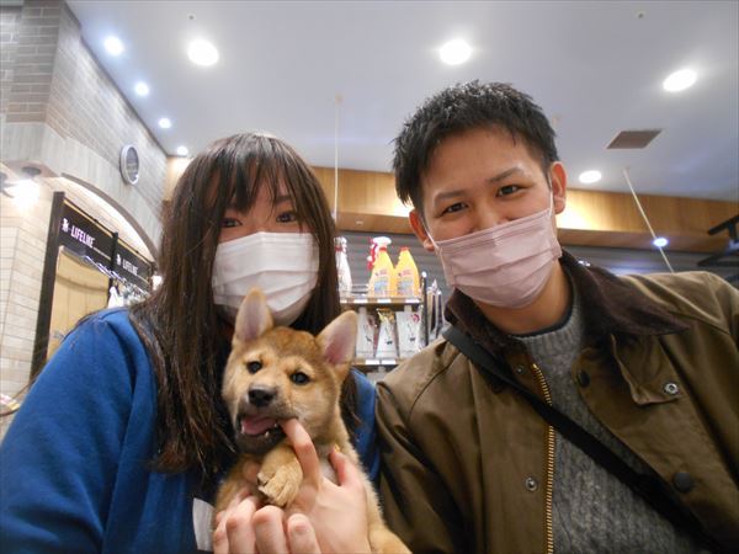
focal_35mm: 26
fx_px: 555
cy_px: 277
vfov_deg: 53.1
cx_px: 370
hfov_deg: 67.3
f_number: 3.2
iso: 360
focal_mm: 4.6
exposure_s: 1/30
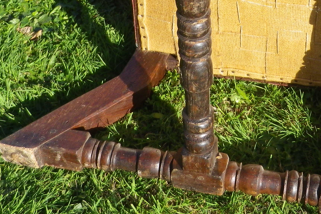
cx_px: 264
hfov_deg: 28.5
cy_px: -55
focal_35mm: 69
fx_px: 615
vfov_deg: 18.5
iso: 80
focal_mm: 4.5
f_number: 3.5
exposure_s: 1/400
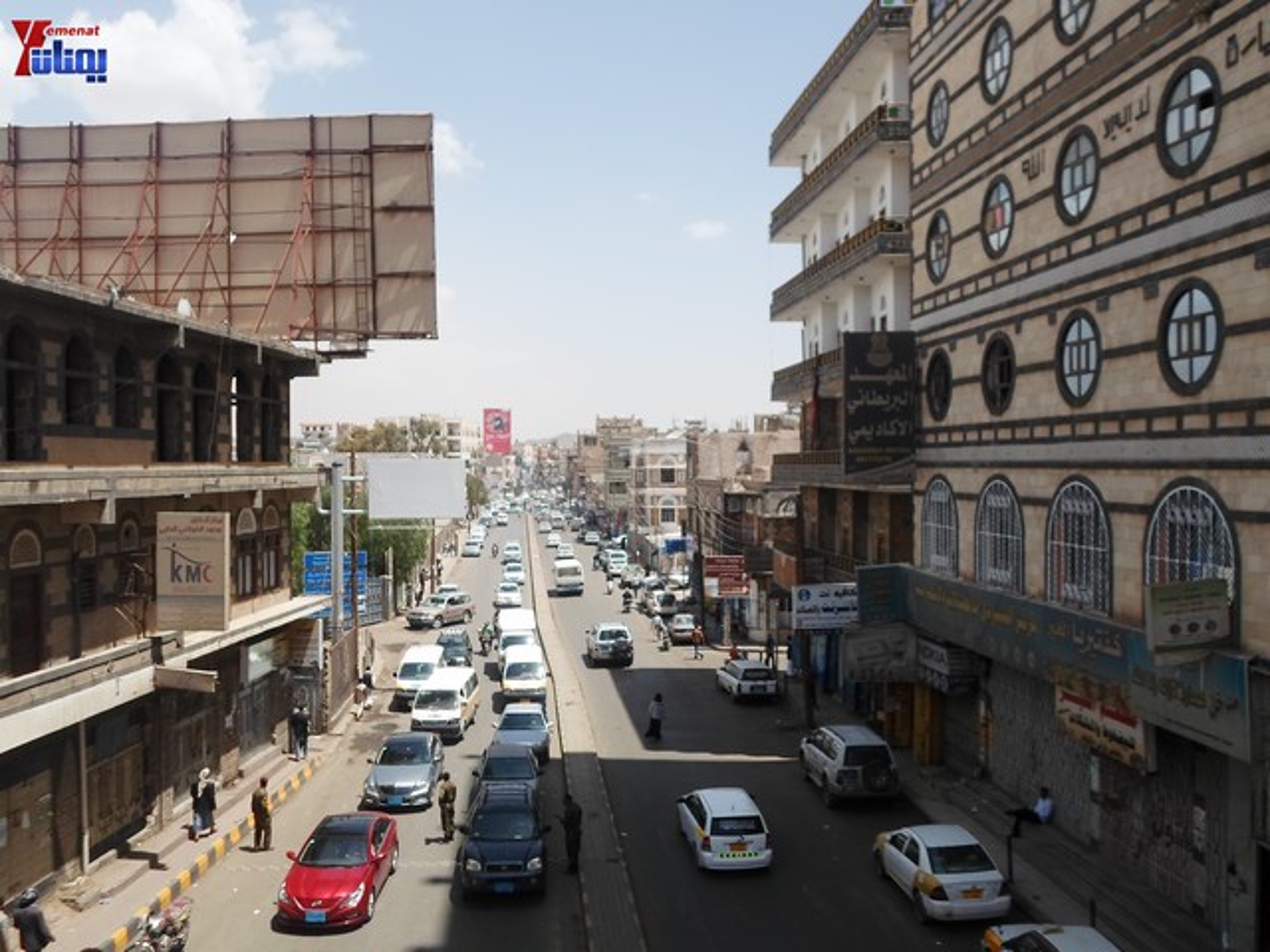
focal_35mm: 30
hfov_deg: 60.0
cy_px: 476
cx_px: 635
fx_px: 1101
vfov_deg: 46.8
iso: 80
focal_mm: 5.5
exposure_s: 1/1500
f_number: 2.7
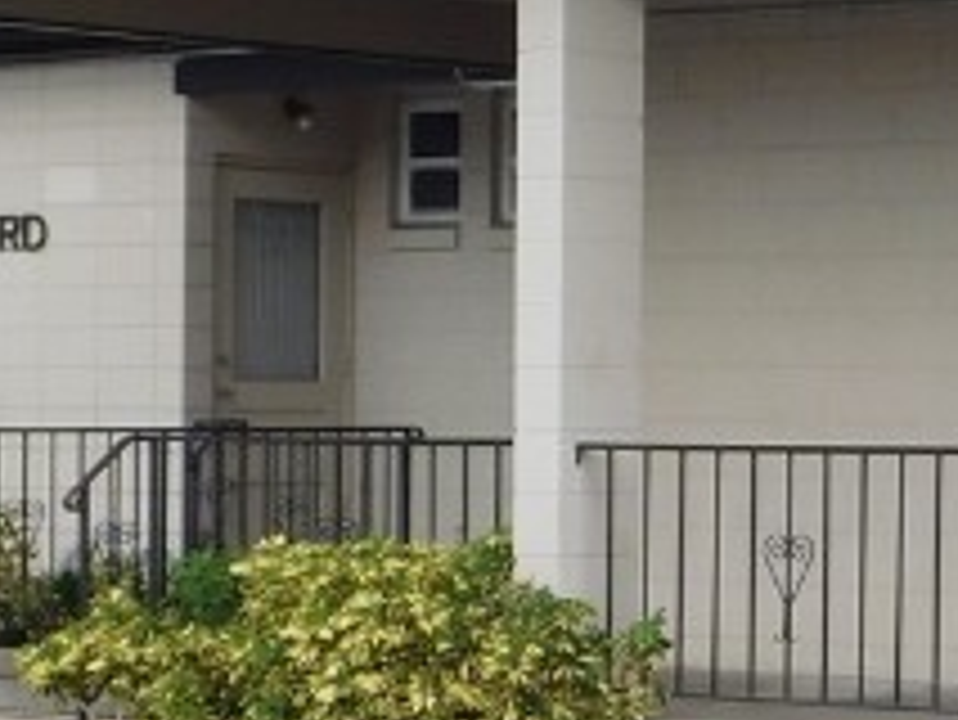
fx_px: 3987
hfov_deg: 13.4
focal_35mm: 144
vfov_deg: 10.3
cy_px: 356
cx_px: 1129
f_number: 3.2
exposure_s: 1/640
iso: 125
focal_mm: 5.3
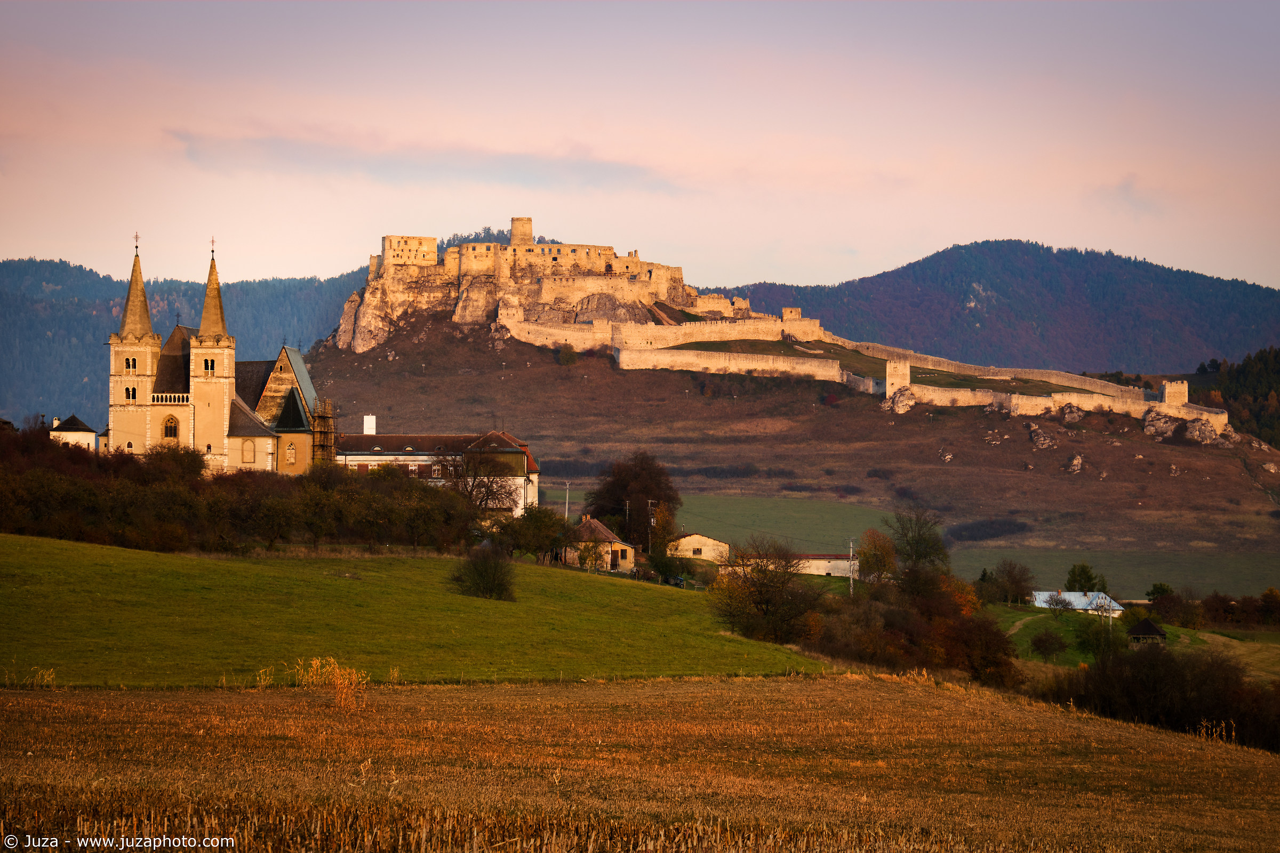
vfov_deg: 8.0
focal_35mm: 171
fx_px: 6080
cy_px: 426
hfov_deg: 12.0
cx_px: 640
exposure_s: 1/6
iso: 160
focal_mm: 113.8
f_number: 9
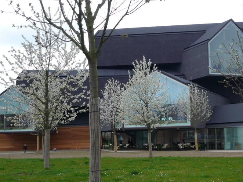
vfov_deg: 22.6
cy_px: 95
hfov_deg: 29.6
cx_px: 164
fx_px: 456
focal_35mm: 65
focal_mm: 6.9
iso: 100
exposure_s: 1/640
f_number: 3.3
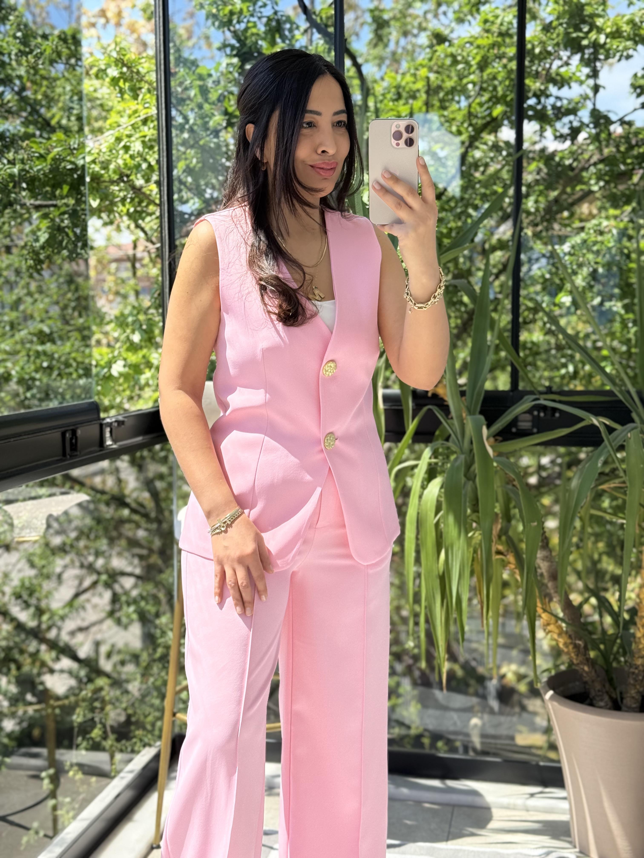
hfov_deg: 30.3
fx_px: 1191
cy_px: 429
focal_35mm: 48
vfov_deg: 39.7
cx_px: 322
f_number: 1.78
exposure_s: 1/719
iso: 80
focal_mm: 6.76
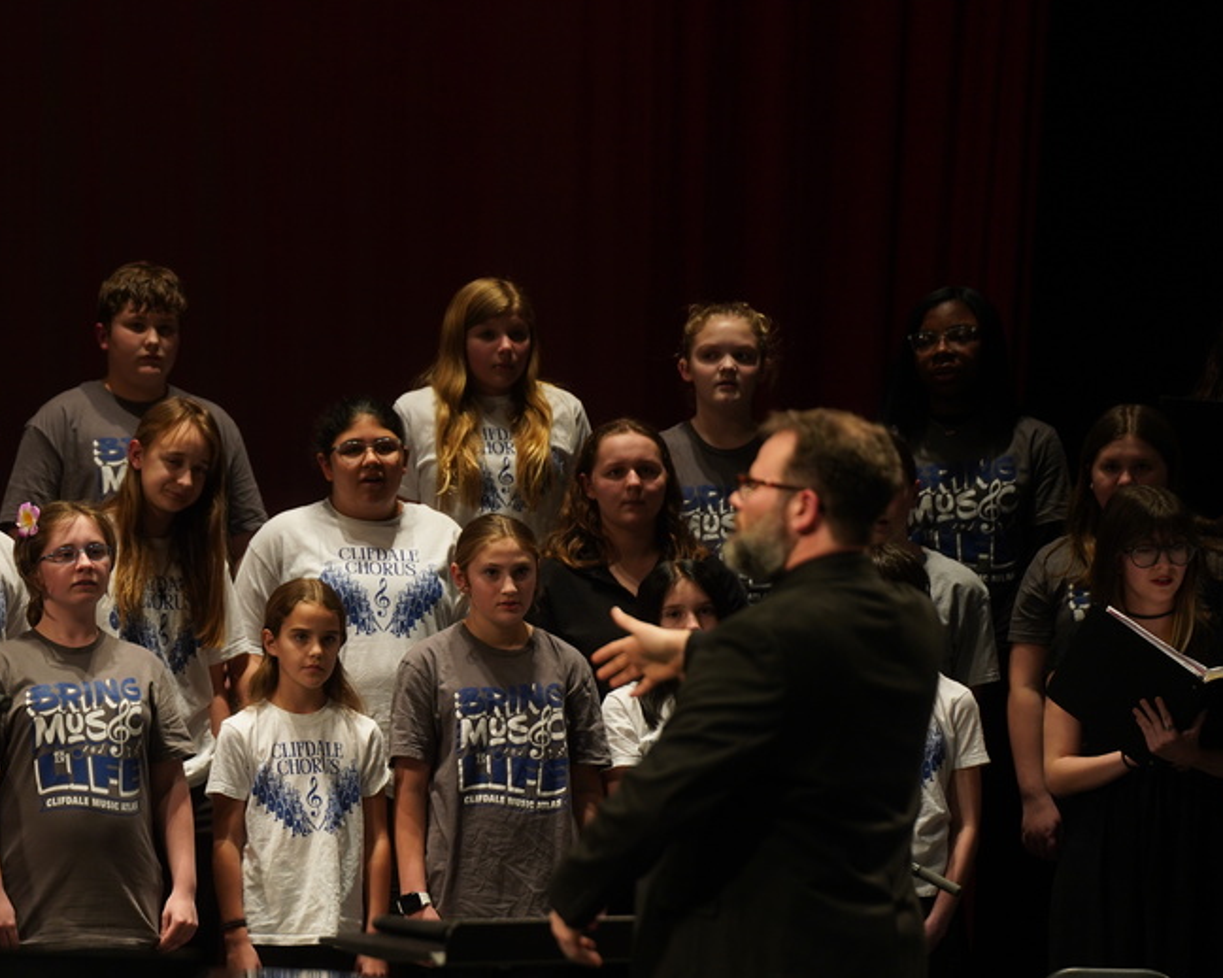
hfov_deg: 7.2
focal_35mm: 267
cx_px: 281
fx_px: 9661
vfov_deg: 5.8
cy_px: 632
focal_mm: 180
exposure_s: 1/250
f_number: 2.8
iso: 500
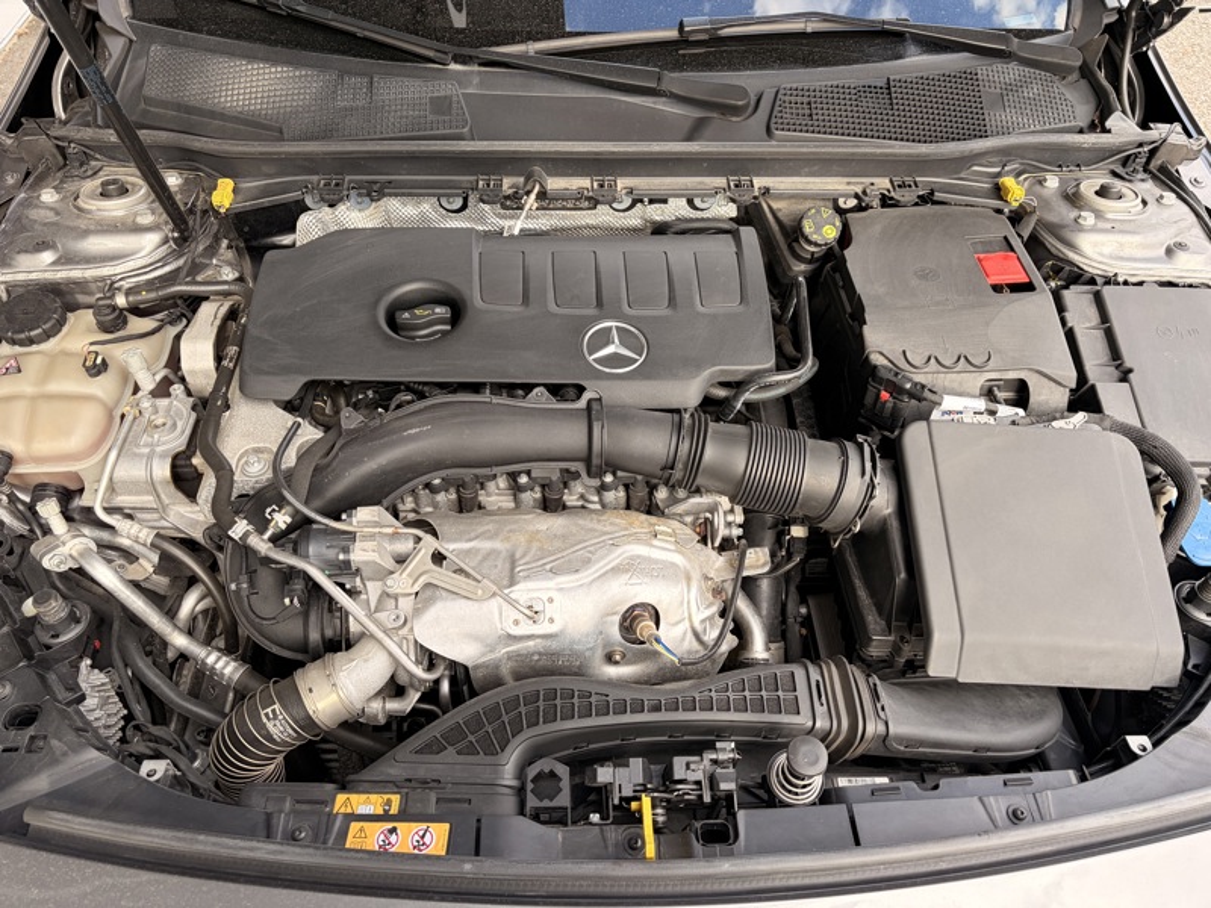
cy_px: 454
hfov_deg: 67.3
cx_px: 606
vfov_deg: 53.1
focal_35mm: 26
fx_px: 910
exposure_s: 1/173
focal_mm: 5.96
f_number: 1.6
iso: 50
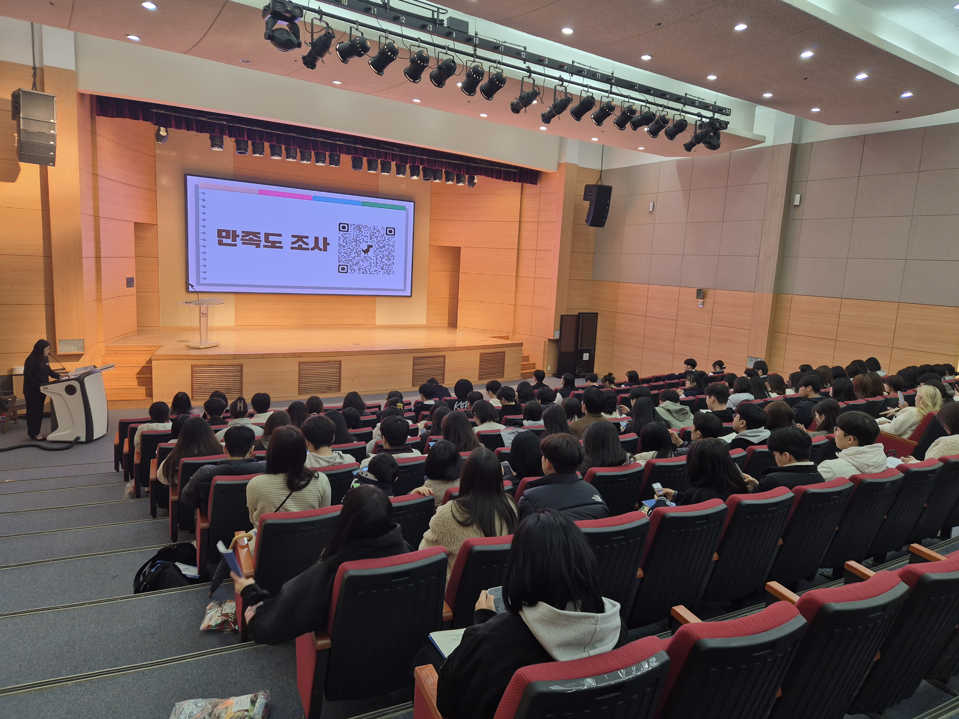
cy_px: 360
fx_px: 637
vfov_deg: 58.9
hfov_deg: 73.9
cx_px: 480
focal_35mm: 23
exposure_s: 1/120
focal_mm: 5.4
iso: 100
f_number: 1.8
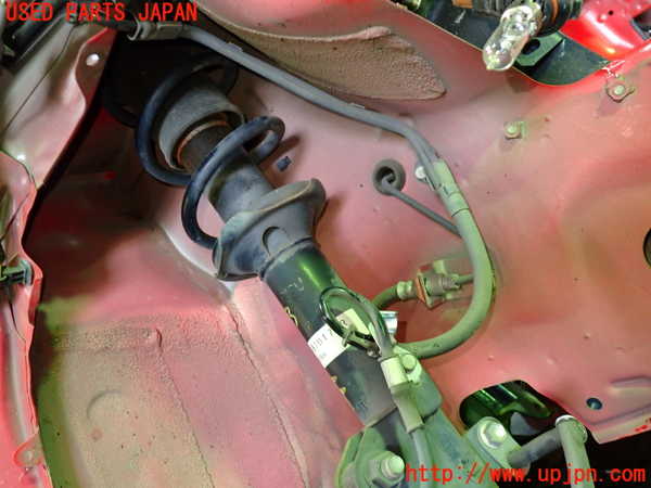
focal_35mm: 30
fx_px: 564
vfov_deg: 46.8
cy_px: 244
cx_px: 326
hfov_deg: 60.0
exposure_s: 1/30
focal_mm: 5.4
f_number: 2.3
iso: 400
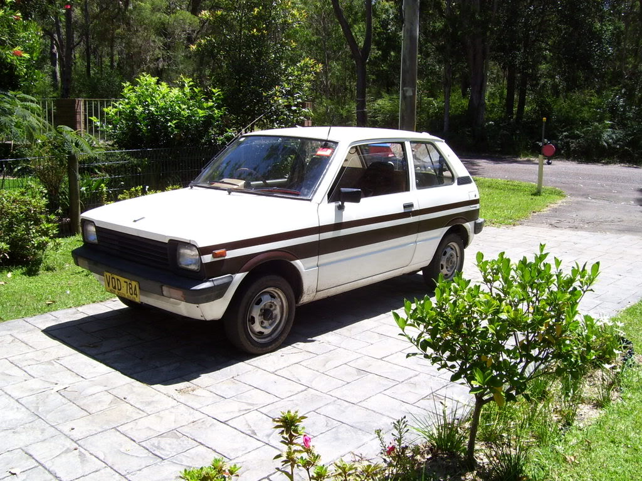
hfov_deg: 51.4
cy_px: 240
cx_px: 321
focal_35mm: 36
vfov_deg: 39.7
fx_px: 668
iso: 80
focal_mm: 6
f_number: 4.8
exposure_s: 1/350
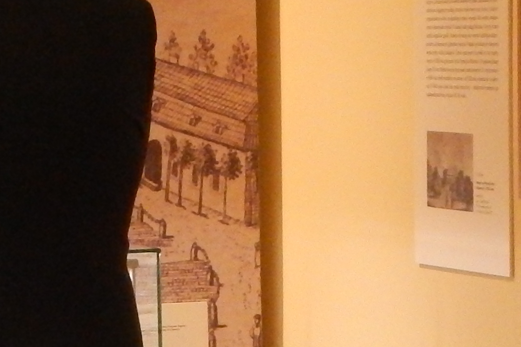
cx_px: -315
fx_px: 3791
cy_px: 205
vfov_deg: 5.2
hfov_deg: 7.7
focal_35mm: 262
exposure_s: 1/50
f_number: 4
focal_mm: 10.9
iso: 800
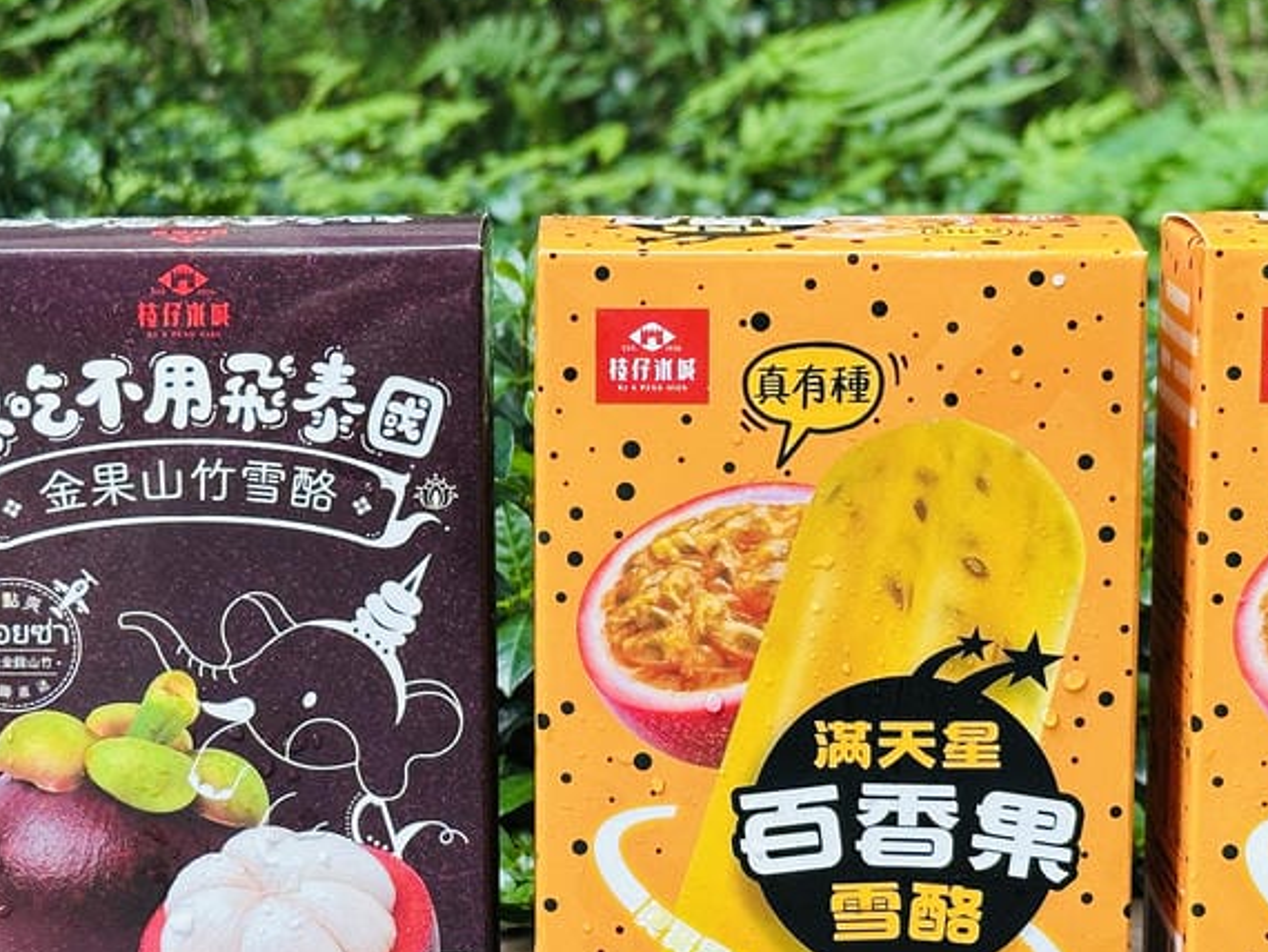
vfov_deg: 14.7
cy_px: 469
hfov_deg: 19.4
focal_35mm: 101
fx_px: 3701
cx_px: 529
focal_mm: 6.86
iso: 80
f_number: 1.78
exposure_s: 1/91
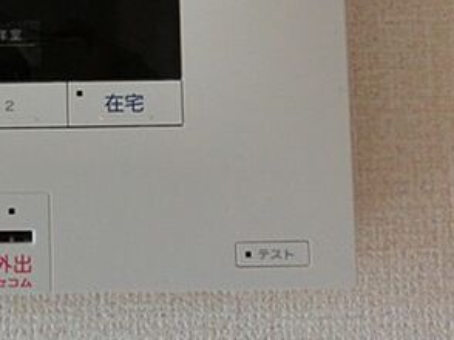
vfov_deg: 23.2
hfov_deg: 29.4
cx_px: -12
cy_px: 22
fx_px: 799
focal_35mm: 61
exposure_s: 1/125
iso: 640
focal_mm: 5
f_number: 3
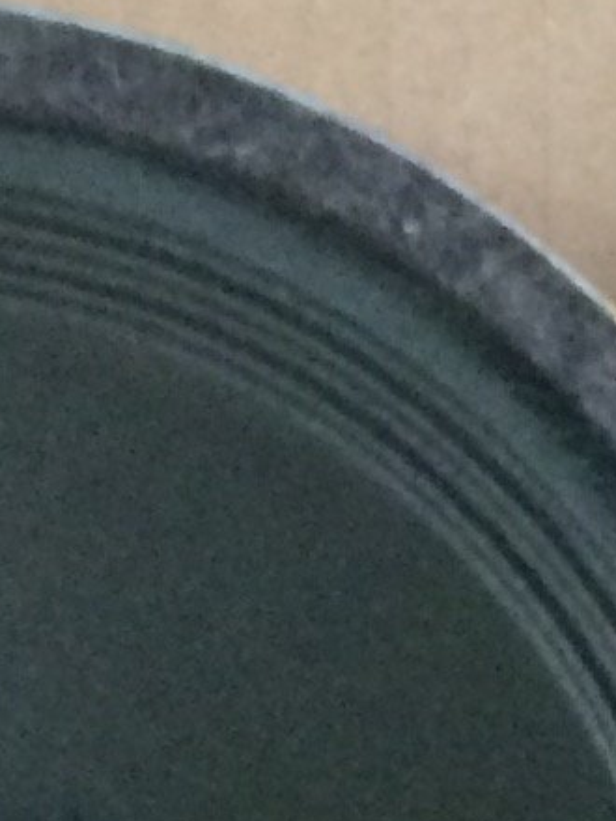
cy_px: 1636
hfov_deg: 6.8
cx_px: 1001
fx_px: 5101
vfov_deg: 8.7
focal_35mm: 215
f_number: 2.2
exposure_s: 1/20
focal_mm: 4.15
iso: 250
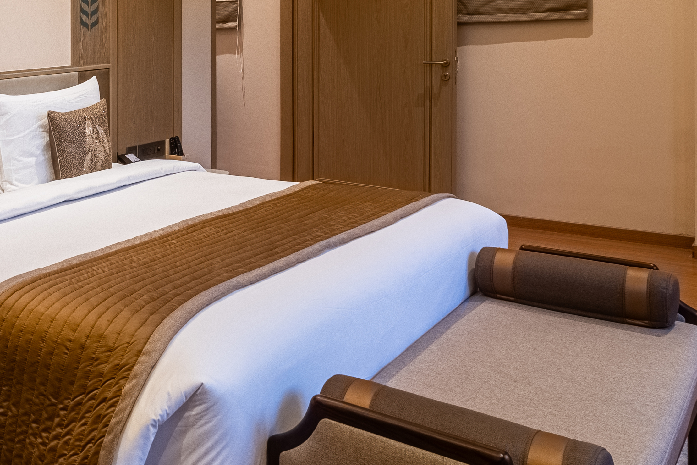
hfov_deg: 41.8
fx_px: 813
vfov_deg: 29.4
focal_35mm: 42
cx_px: 42
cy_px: -18
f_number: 8
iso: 800
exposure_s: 1/400
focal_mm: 10
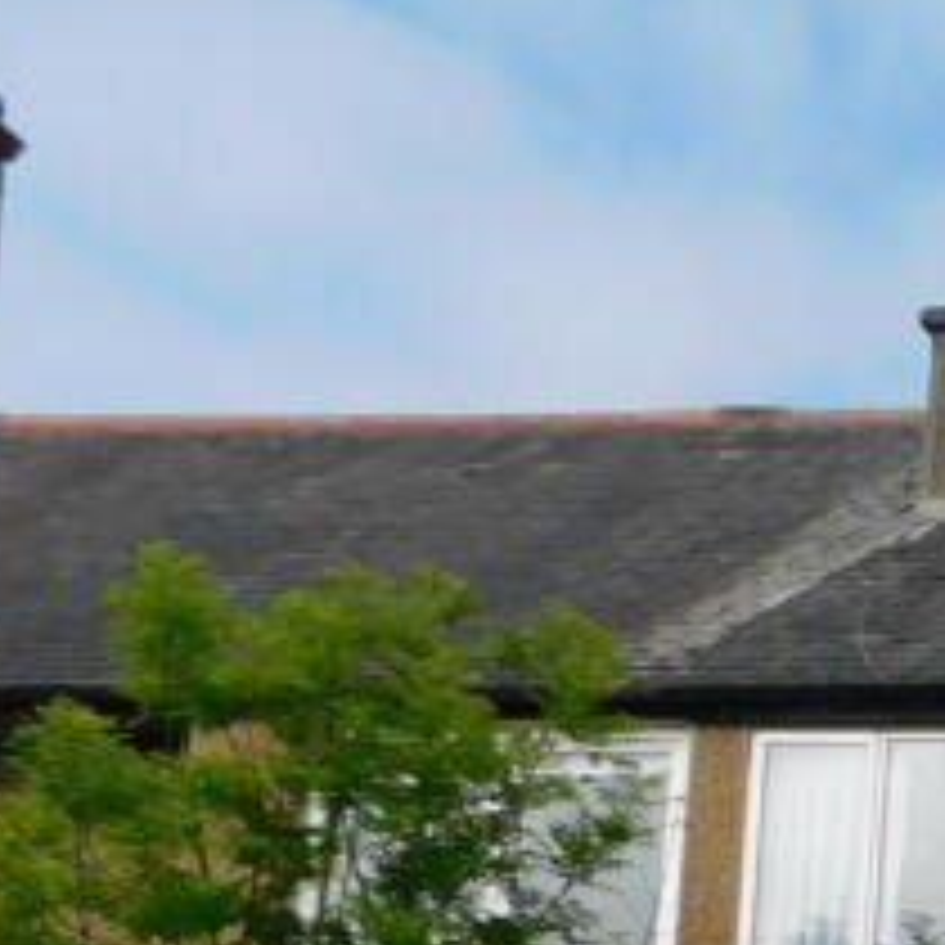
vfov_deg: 16.3
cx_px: 1980
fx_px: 3058
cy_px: 1328
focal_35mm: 99
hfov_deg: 14.2
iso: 125
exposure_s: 1/400
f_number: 6
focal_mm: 4
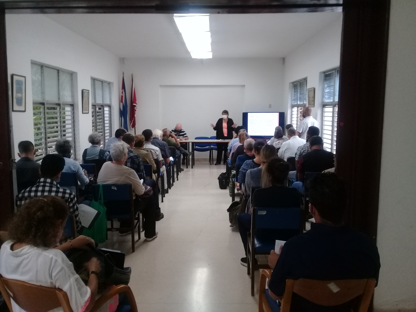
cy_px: 156
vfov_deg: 45.4
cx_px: 208
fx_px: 373
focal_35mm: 31
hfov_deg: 58.4
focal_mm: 3.3
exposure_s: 1/40
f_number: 2.2
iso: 160
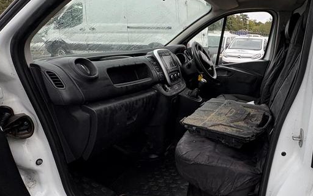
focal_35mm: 26
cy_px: 113
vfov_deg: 47.5
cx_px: 239
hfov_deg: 65.5
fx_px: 222
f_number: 2.2
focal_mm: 2.22
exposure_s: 1/200
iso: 40
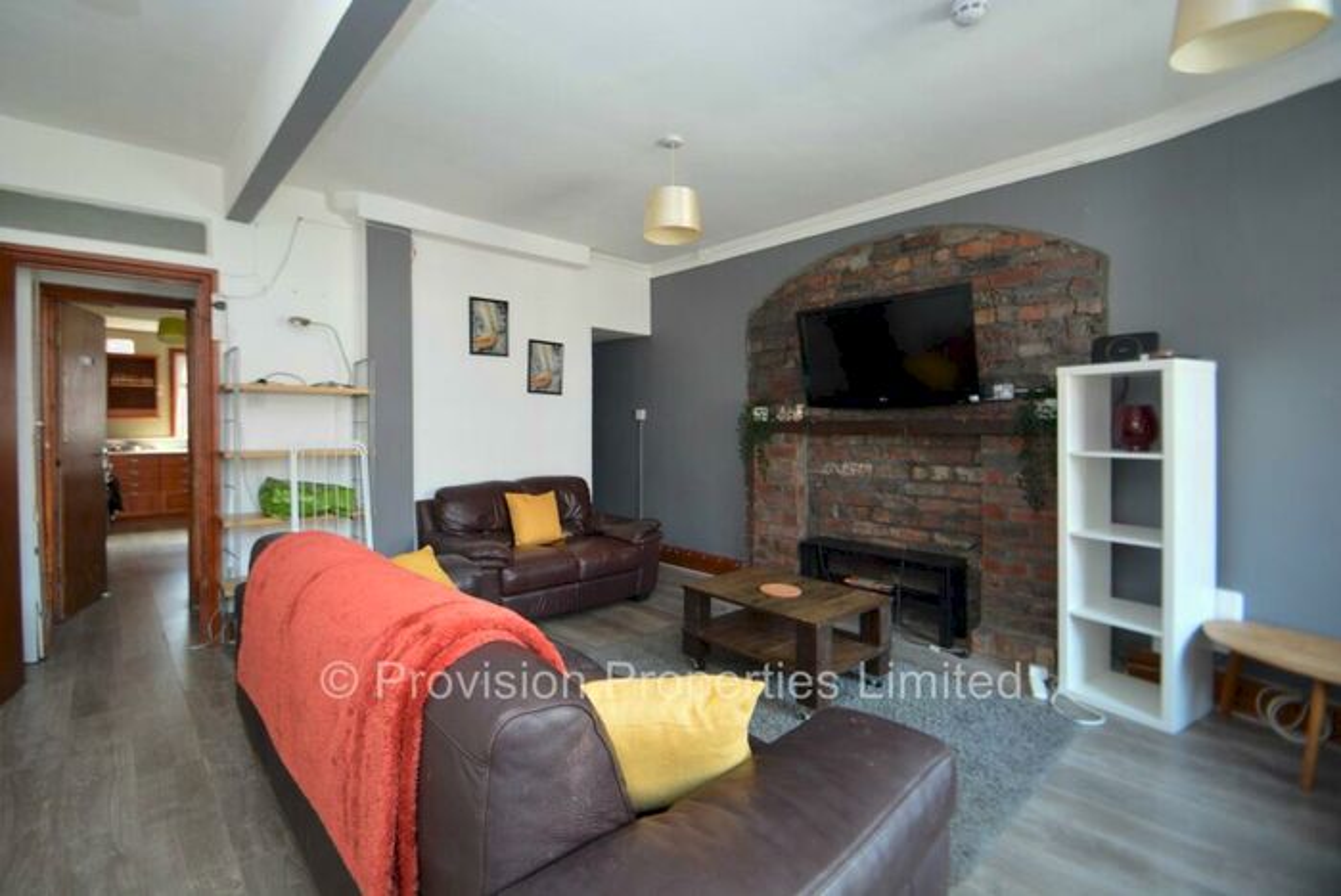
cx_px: 670
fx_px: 559
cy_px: 448
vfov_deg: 77.4
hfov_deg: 100.3
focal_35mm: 15
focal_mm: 10
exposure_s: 1/60
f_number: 4
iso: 800
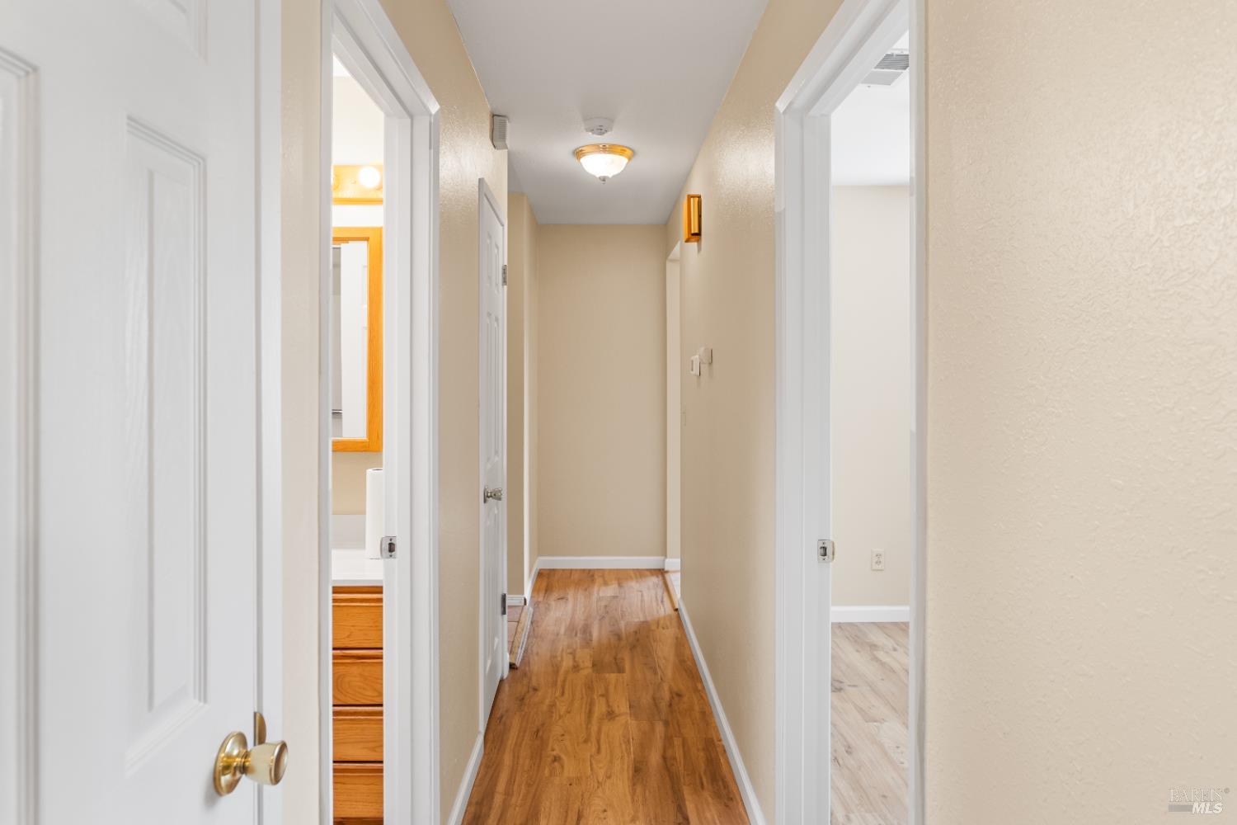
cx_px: 618
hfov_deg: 78.6
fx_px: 756
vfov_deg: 57.2
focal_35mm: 22
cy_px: 412
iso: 160
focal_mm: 14.5
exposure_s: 1/7
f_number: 5.6
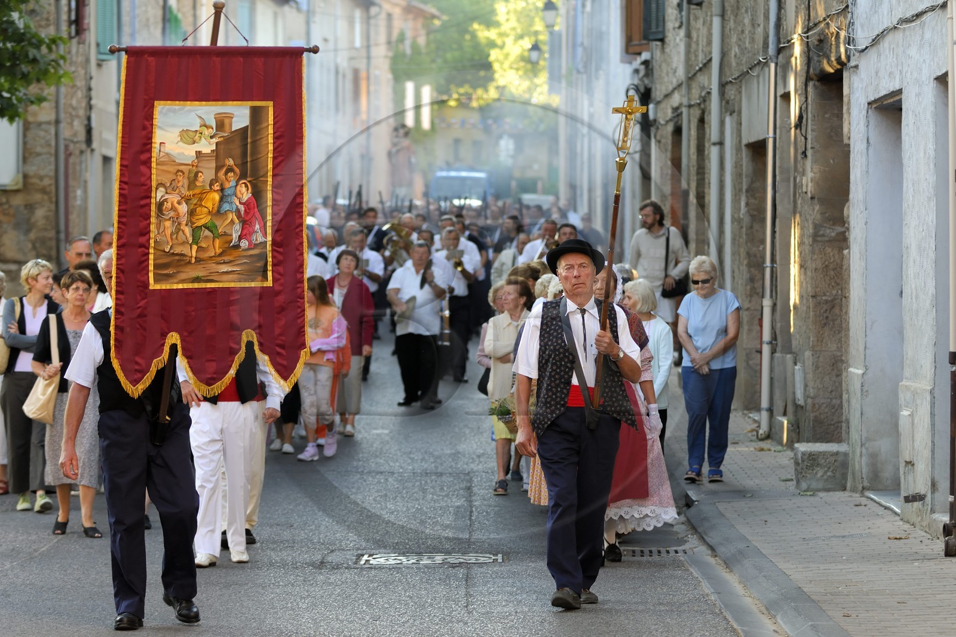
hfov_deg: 15.2
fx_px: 3584
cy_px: 318
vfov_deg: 10.2
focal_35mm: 135
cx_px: 478
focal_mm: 90
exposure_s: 1/80
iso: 100
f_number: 2.8
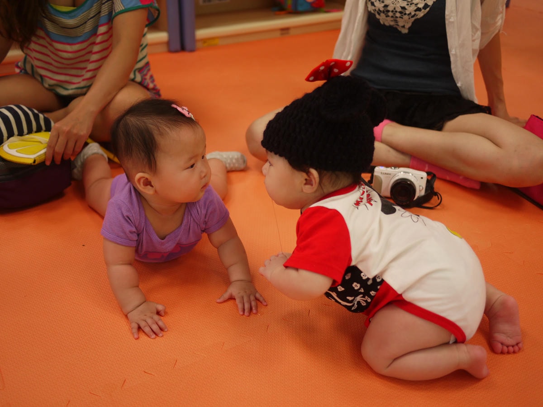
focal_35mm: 40
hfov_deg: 46.8
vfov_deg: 36.0
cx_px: 272
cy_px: 204
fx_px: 627
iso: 160
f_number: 1.7
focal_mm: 20
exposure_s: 1/160
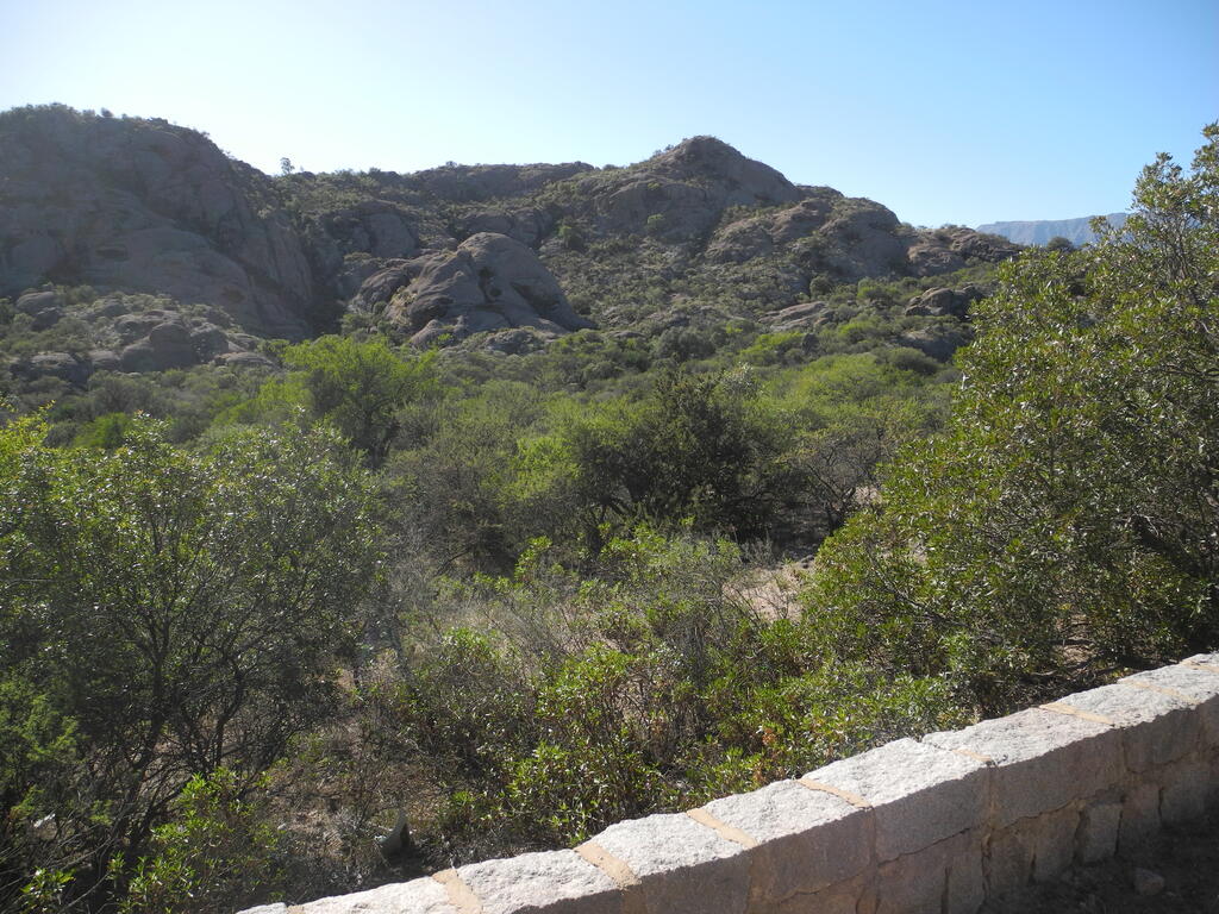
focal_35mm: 28
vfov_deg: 49.7
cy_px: 457
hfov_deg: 63.4
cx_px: 610
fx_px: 986
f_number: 2.8
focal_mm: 6
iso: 100
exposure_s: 1/1000
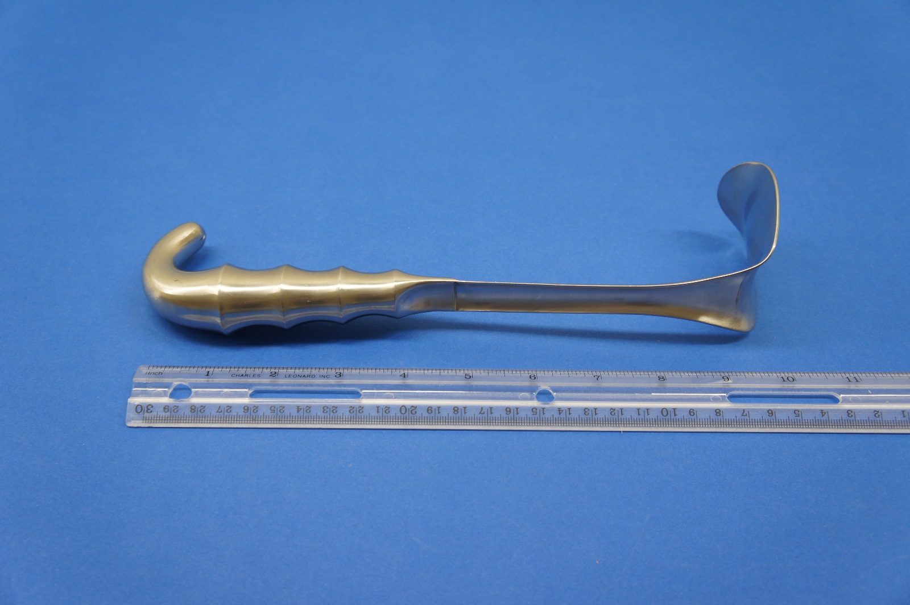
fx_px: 1061
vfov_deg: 31.8
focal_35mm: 42
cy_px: 302
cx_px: 455
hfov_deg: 46.4
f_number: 4.5
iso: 200
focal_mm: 28
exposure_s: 1/50
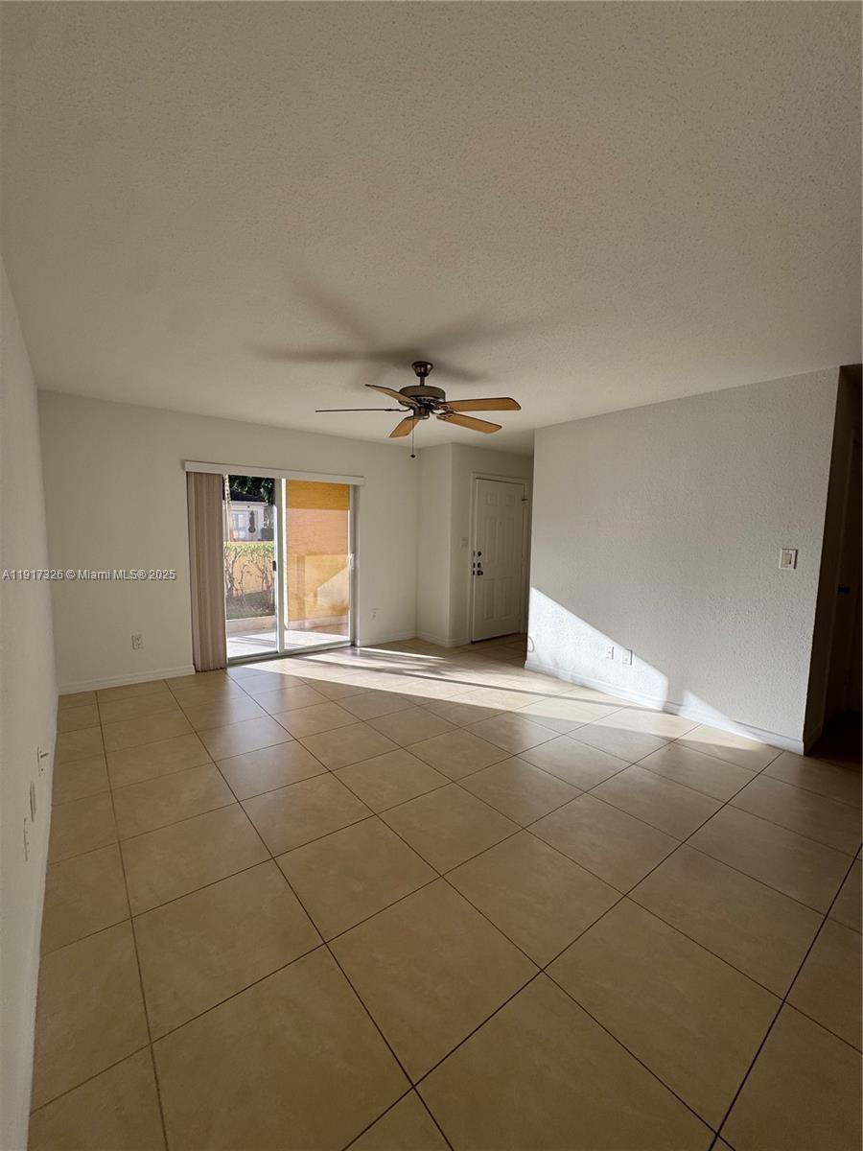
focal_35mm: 14
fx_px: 465
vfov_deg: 102.1
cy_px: 576
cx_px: 432
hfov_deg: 85.7
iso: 40
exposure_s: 1/222
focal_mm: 2.22
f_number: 2.2
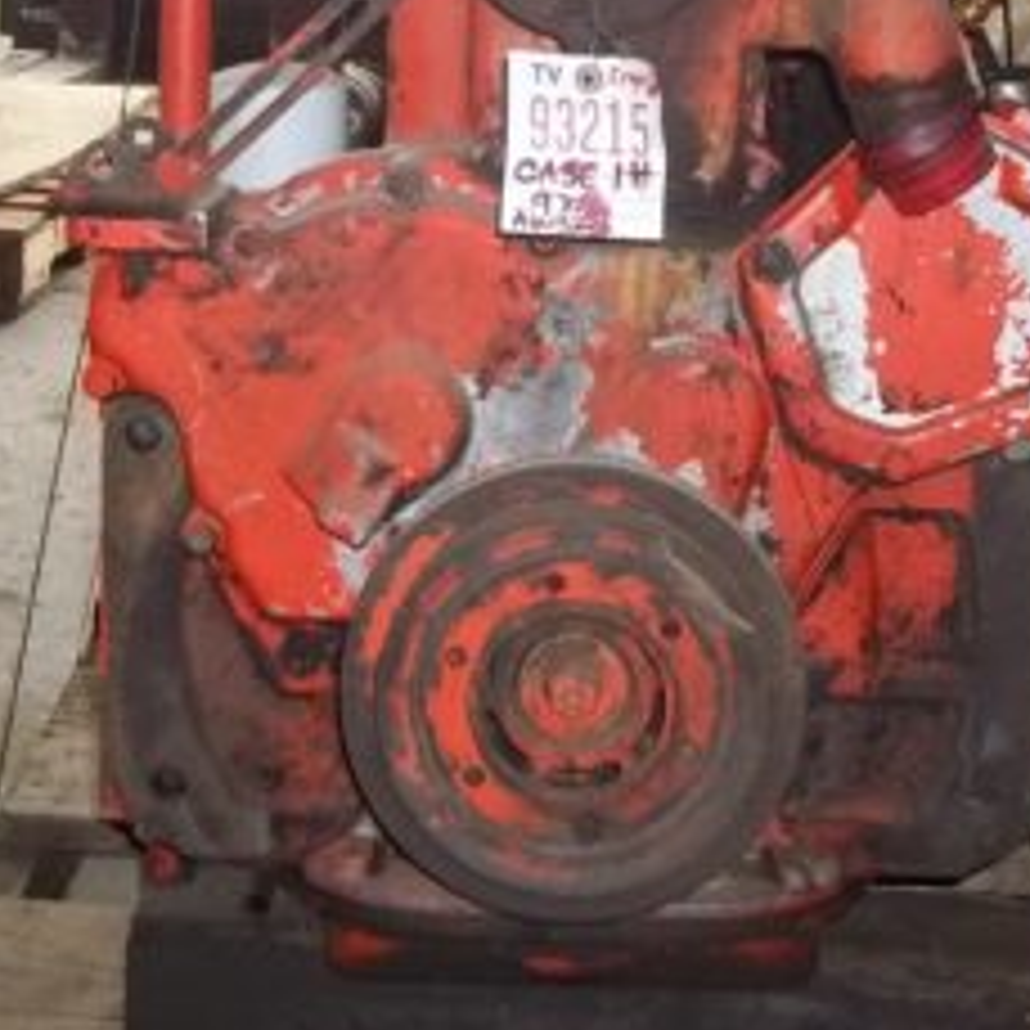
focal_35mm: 74
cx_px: 576
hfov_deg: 23.3
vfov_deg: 22.6
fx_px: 2491
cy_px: 36
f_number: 2.9
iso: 100
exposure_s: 1/100
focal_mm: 5.7
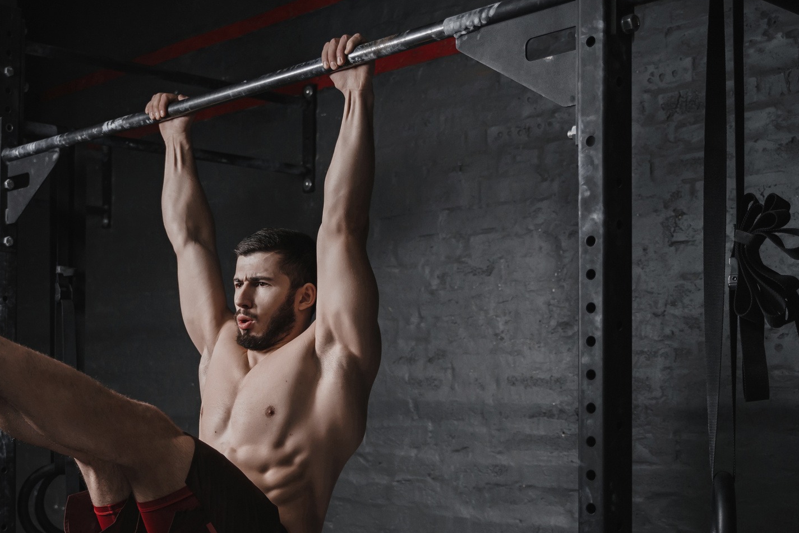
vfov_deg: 25.4
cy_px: 363
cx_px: 224
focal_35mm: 53
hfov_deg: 36.8
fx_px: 1176
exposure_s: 1/160
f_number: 2.8
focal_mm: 34
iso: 500
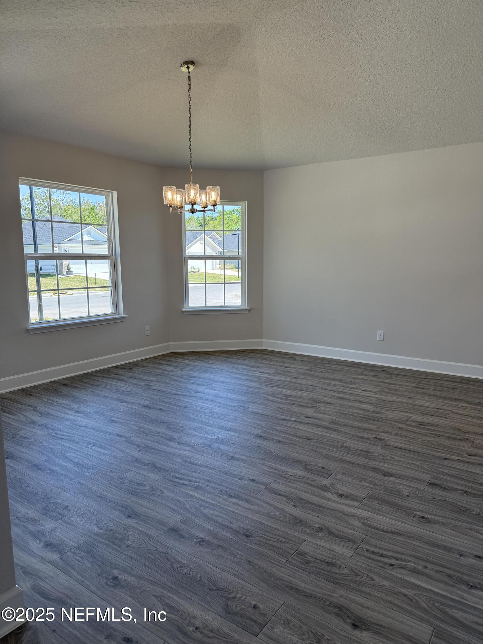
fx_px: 446
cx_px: 242
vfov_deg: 71.6
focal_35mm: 24
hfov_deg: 56.8
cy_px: 322
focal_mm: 6.76
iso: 100
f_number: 1.78
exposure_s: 1/450
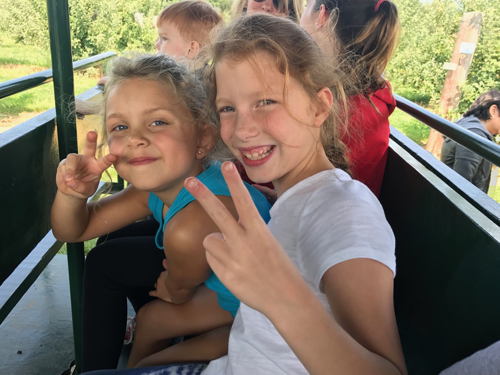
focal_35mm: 29
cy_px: 193
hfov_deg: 61.7
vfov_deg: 48.2
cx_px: 244
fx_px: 419
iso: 20
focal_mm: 3.99
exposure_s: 1/181
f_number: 1.8
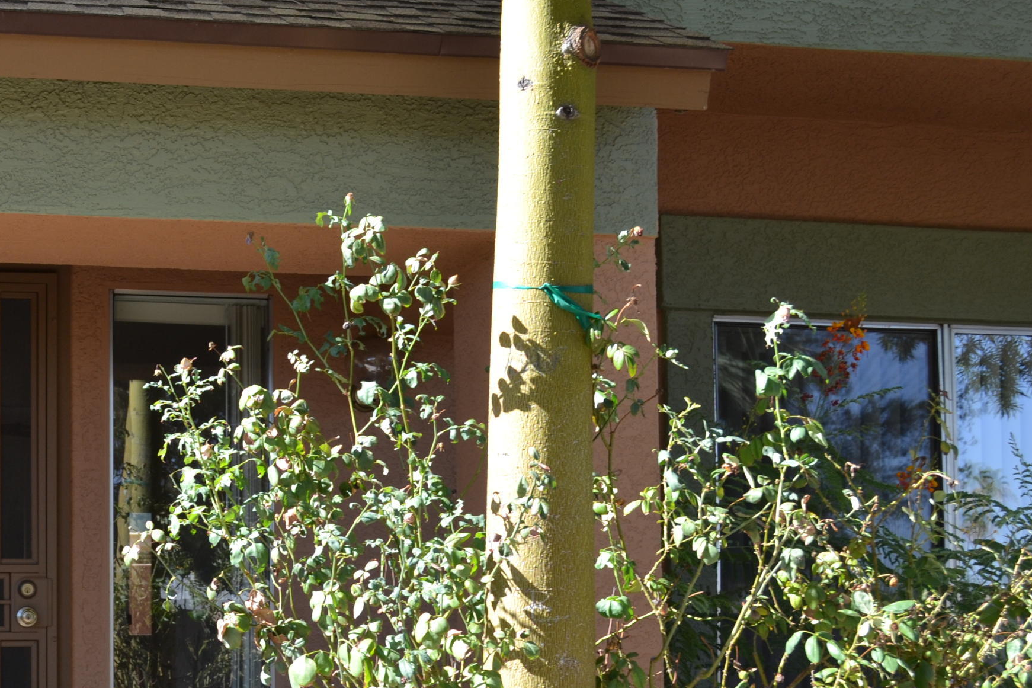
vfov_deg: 21.6
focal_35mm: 62
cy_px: 543
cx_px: 174
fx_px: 1777
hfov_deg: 31.4
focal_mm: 24
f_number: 5.6
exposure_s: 1/125
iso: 160
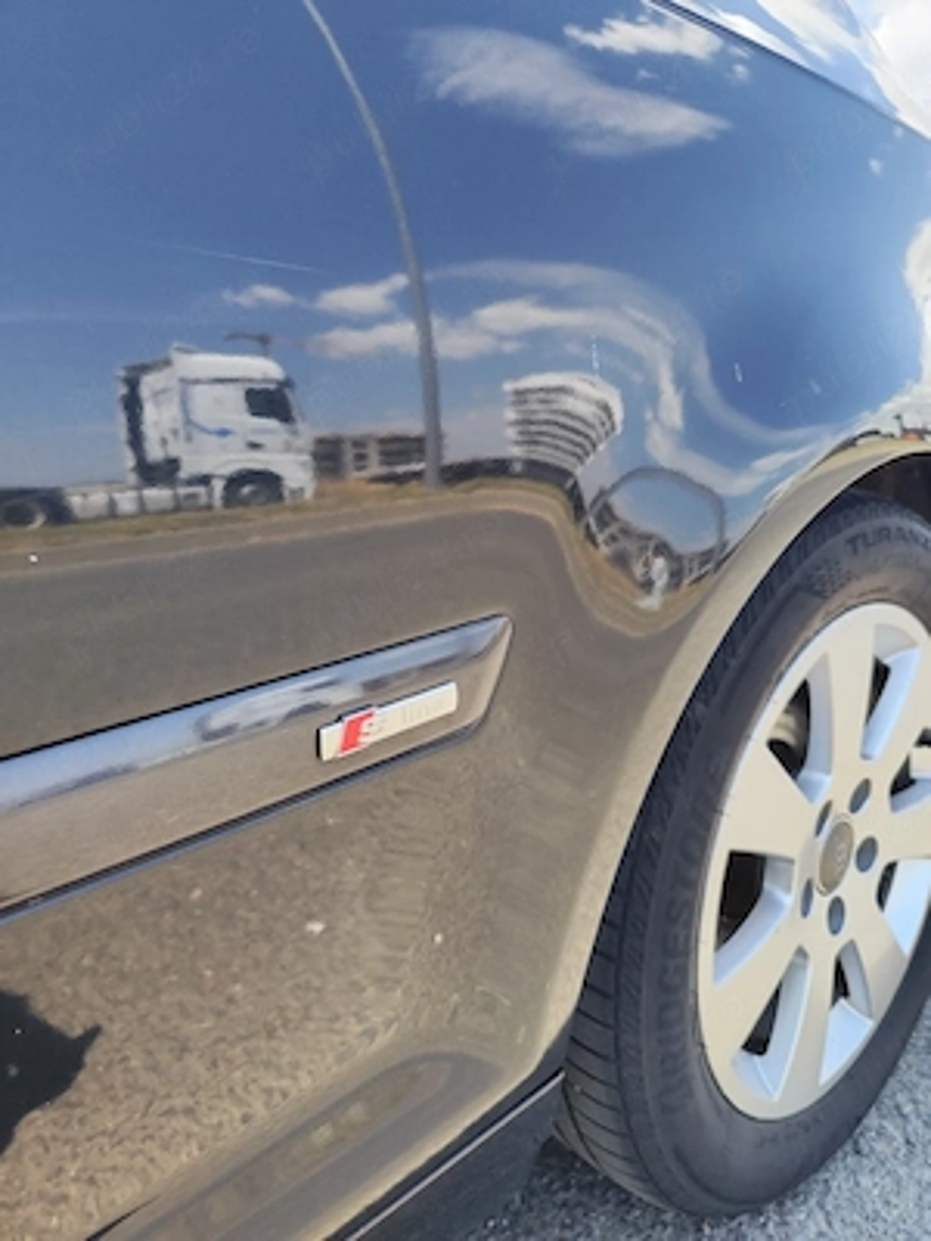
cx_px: 466
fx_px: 825
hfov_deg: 58.9
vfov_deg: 73.9
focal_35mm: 23
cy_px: 620
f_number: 1.65
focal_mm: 6.14
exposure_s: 1/303
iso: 50
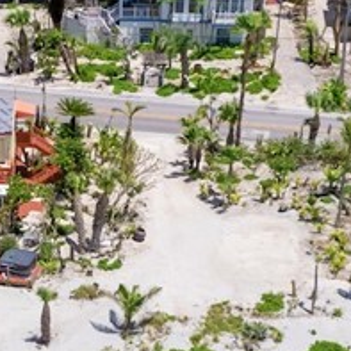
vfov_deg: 16.6
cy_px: 330
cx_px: 48
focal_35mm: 103
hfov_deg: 16.7
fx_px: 1182
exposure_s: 1/500
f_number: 2.8
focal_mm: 8.38
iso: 100
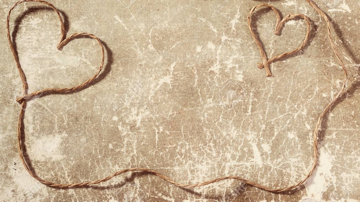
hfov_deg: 13.6
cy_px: 85
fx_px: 1508
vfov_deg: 7.7
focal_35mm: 158
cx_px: 179
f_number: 16
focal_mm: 150
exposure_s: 1/100
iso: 160
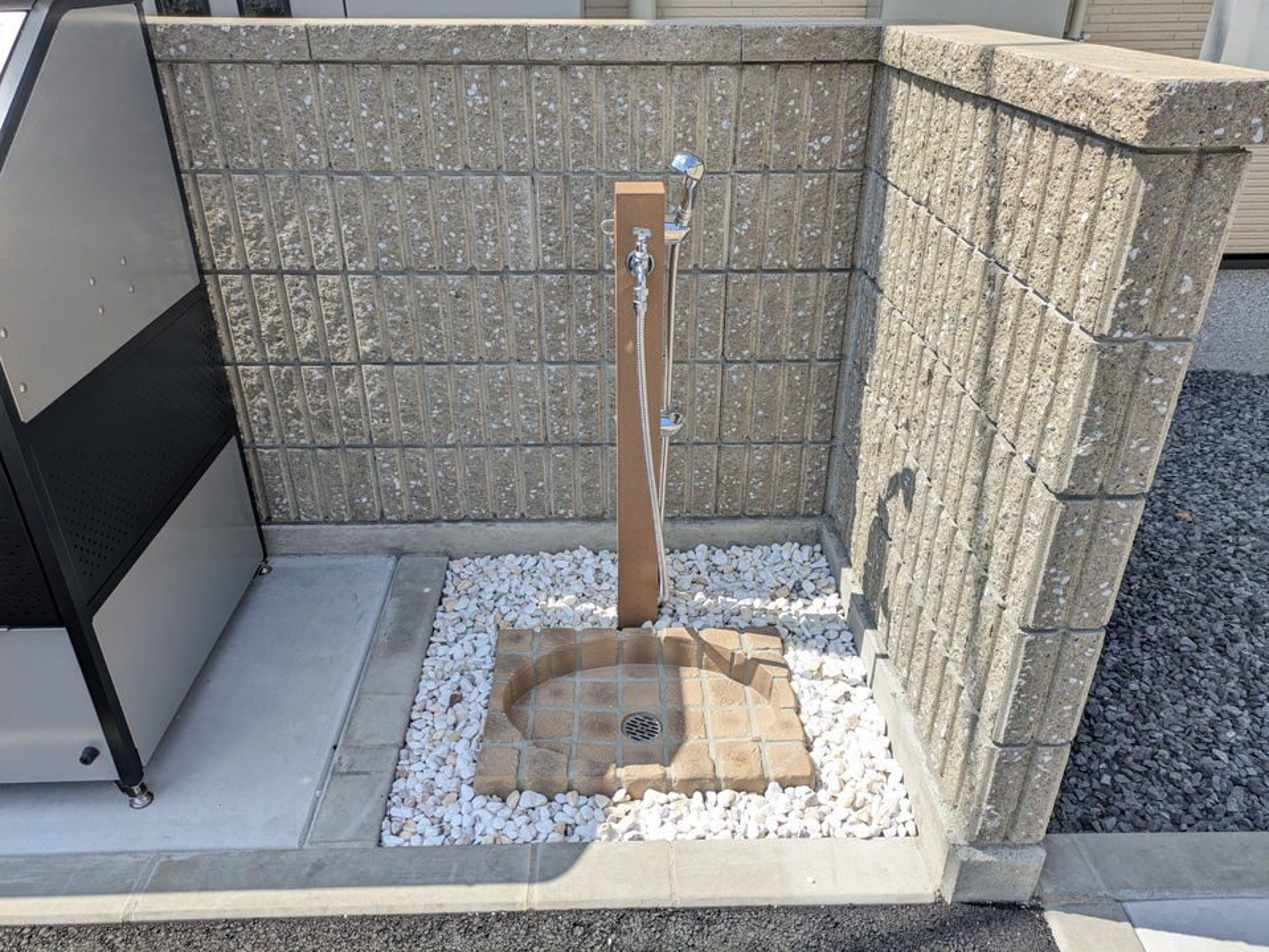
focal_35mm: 25
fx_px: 917
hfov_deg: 69.4
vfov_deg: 54.9
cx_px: 634
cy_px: 476
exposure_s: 1/1733
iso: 60
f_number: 1.89
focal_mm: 5.43
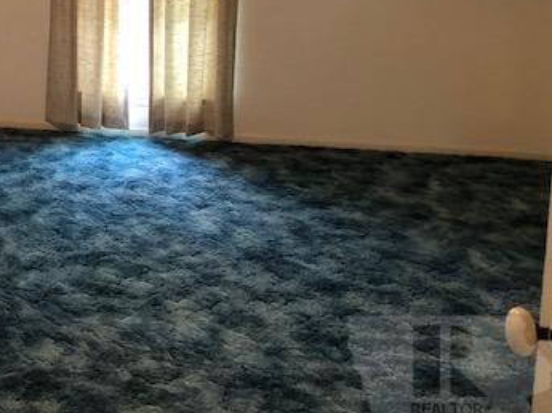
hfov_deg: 35.2
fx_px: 828
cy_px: 58
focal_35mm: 52
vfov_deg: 27.2
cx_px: 78
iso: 100
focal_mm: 3.99
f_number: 1.8
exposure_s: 1/15
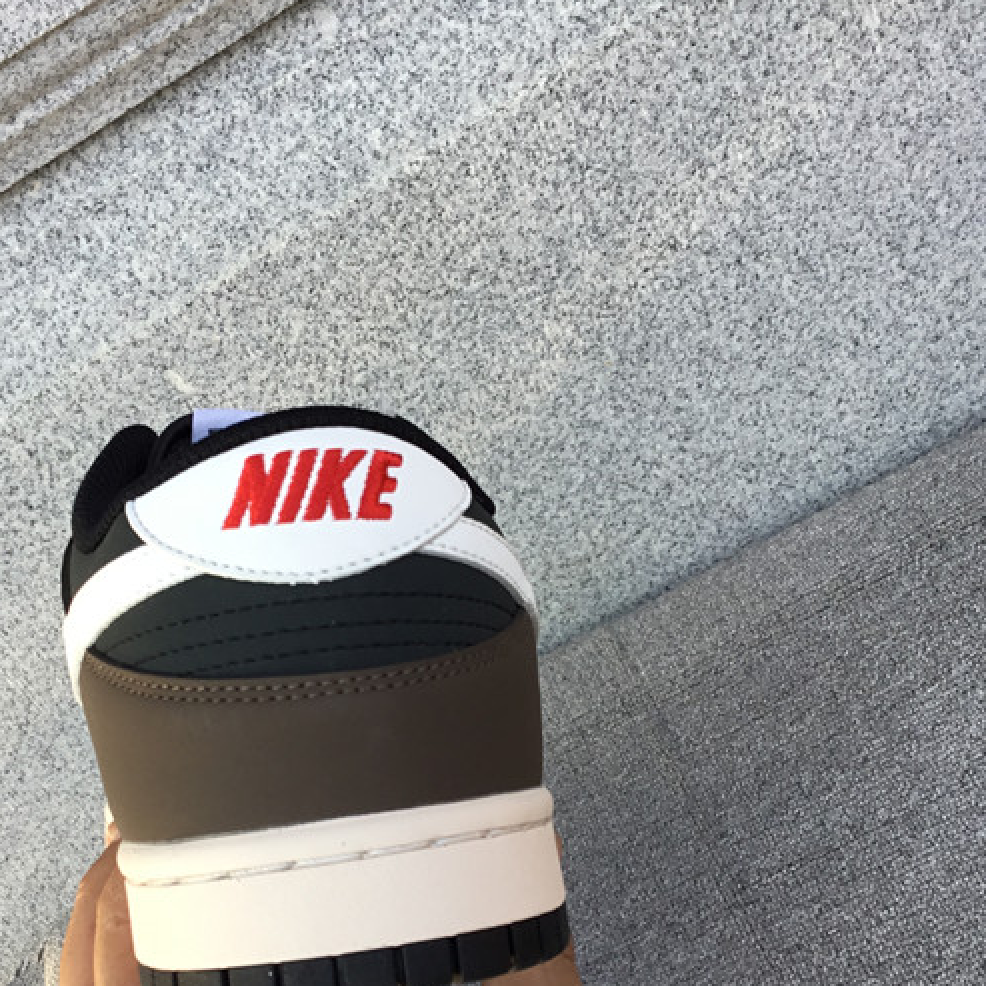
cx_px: 384
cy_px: 617
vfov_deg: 33.9
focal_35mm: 50
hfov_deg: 33.9
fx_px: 1611
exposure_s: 1/110
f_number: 2.4
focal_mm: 3.3
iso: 25
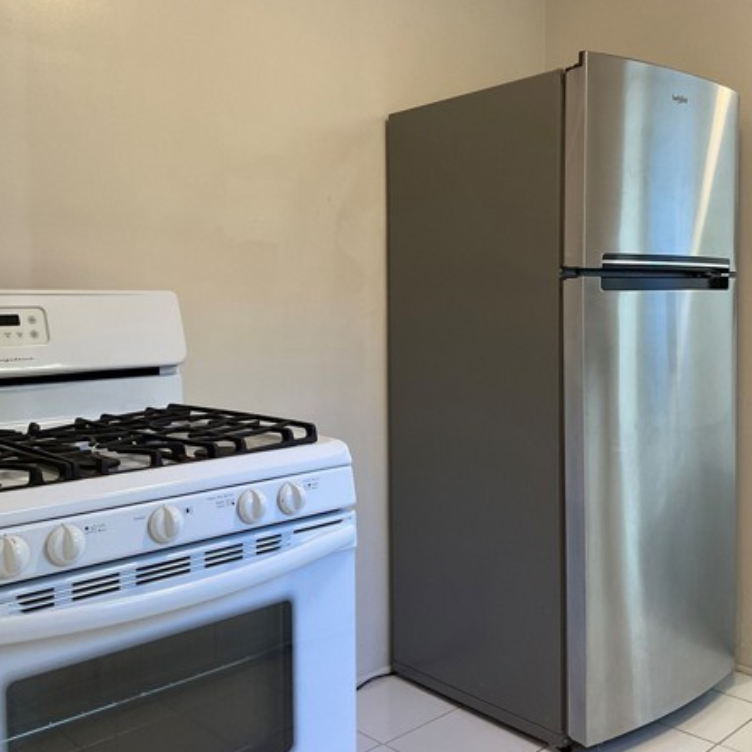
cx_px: 373
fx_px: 909
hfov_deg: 44.9
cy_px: 343
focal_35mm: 37
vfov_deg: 44.9
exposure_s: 1/60
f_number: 1.8
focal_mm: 3
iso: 100
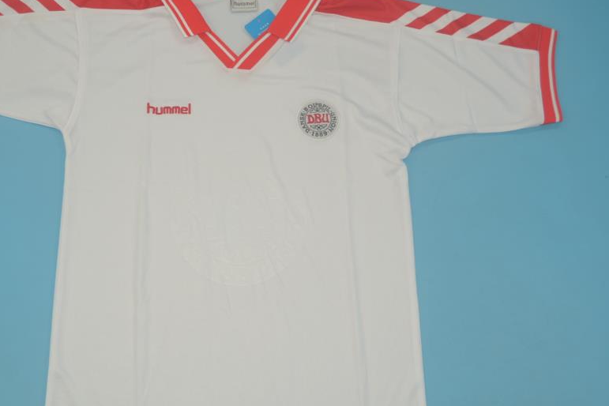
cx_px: 235
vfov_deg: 31.9
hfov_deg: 46.1
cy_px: 224
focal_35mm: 42
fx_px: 710
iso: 200
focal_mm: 20
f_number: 5
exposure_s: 1/200
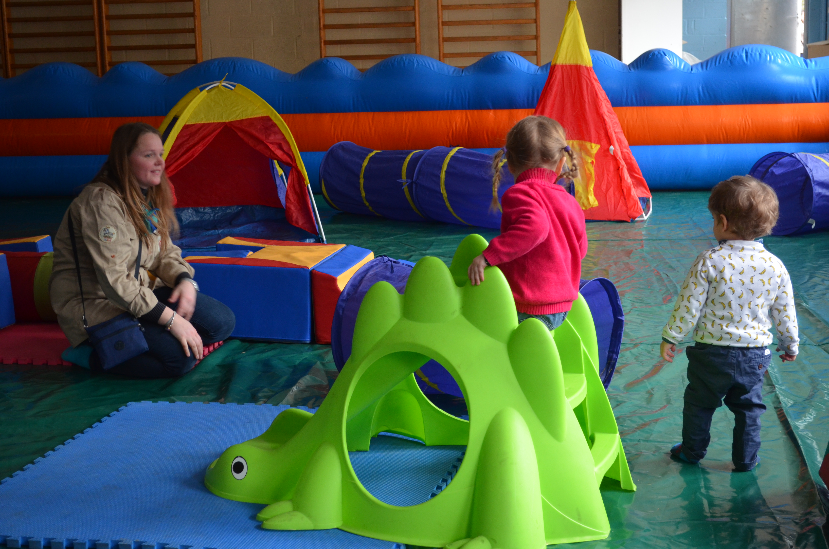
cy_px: 274
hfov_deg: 33.5
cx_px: 414
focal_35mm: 60
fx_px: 1379
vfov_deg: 22.5
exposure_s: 1/50
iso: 800
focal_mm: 40
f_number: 5.3
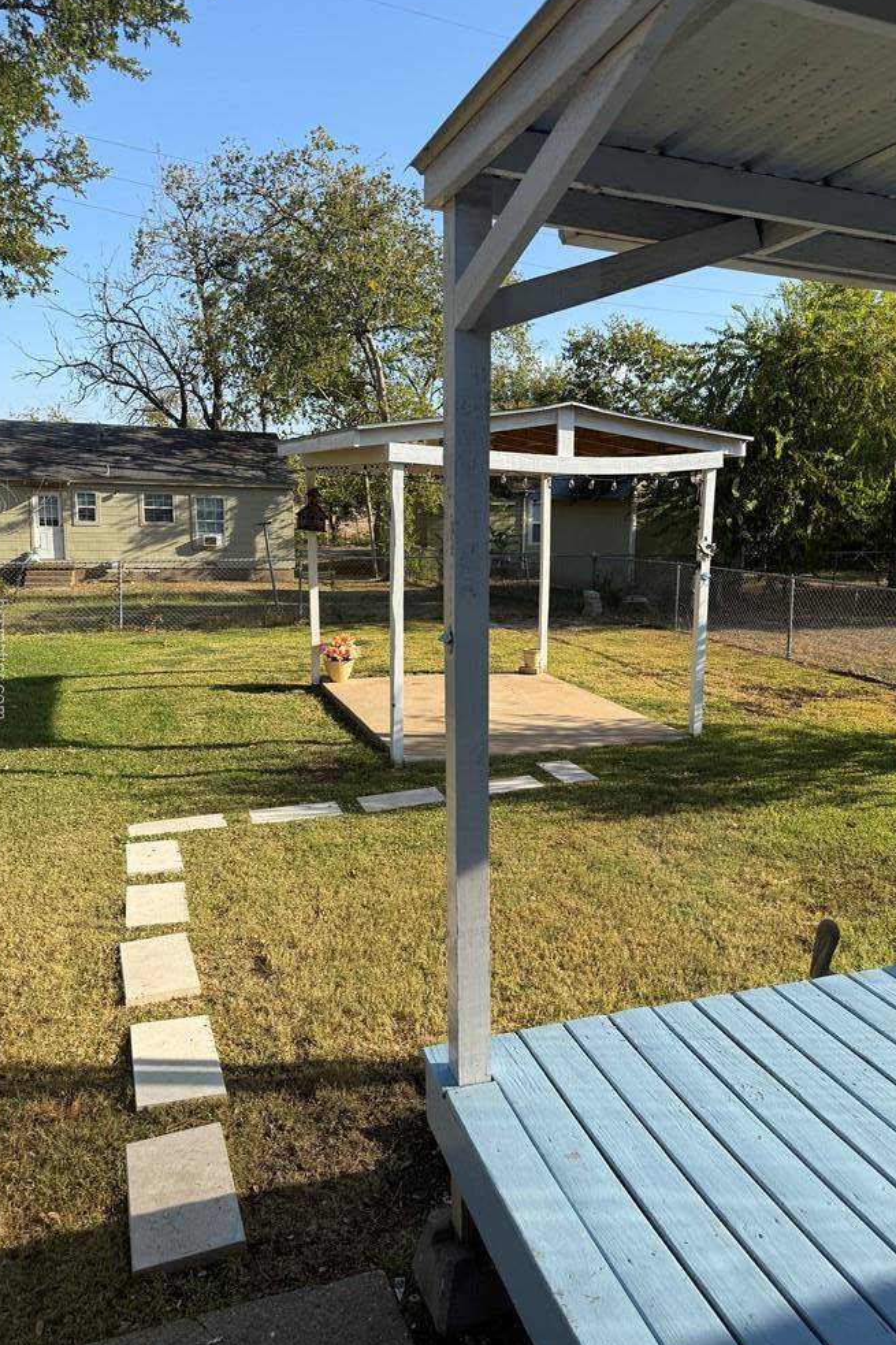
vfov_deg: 69.4
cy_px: 660
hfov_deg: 49.4
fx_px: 971
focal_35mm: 26
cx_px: 513
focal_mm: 6.76
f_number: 1.78
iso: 80
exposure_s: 1/2370
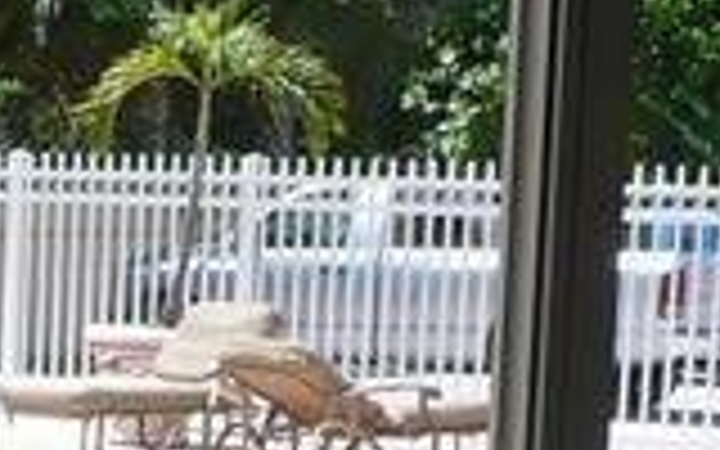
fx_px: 2904
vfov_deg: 8.6
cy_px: 747
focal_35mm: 148
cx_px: -162
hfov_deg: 13.7
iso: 100
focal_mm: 5.8
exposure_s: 1/125
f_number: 8
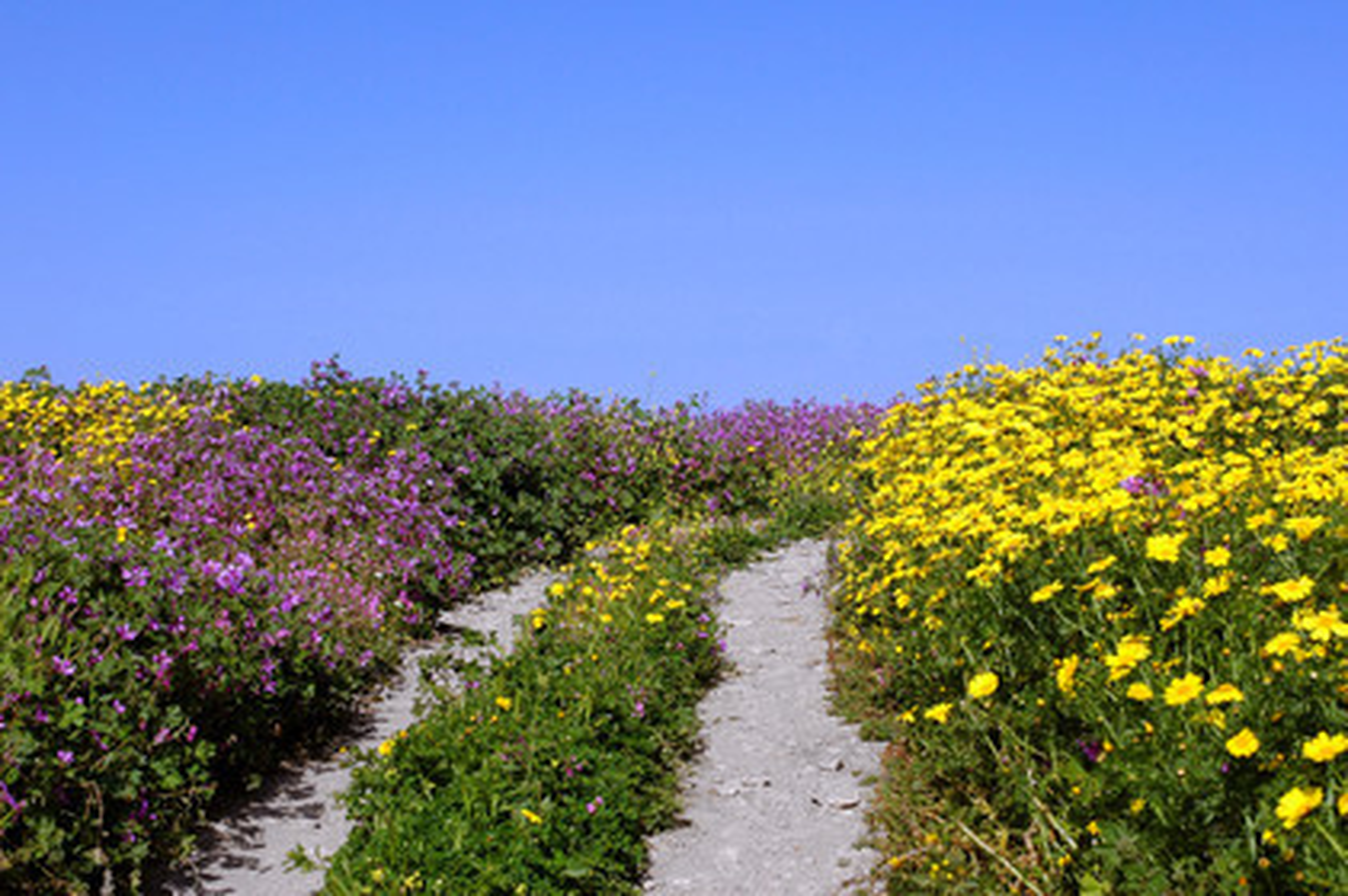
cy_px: 448
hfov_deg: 31.9
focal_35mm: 63
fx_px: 2357
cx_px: 674
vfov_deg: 21.5
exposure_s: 1/400
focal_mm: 42
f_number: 10
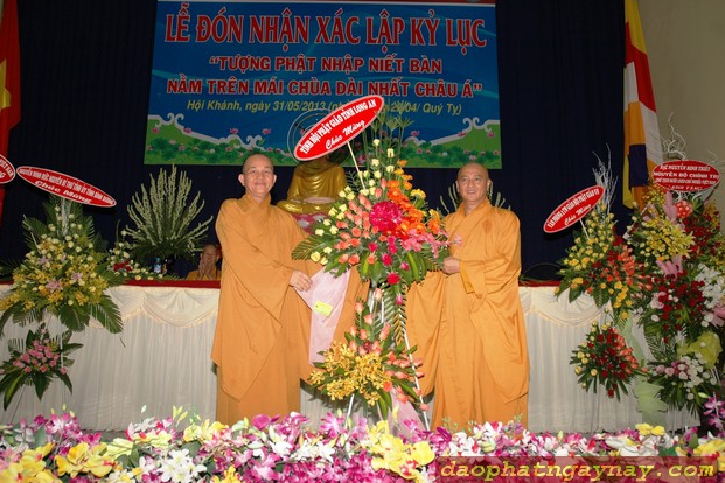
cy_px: 240
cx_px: 353
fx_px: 685
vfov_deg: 38.9
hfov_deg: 55.8
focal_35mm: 34
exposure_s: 1/60
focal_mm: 22
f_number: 4
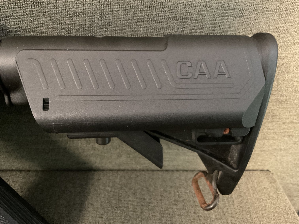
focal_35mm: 29
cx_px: 150
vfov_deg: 48.2
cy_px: 112
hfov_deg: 61.7
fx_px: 251
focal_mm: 3
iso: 500
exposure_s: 1/20
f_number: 1.8
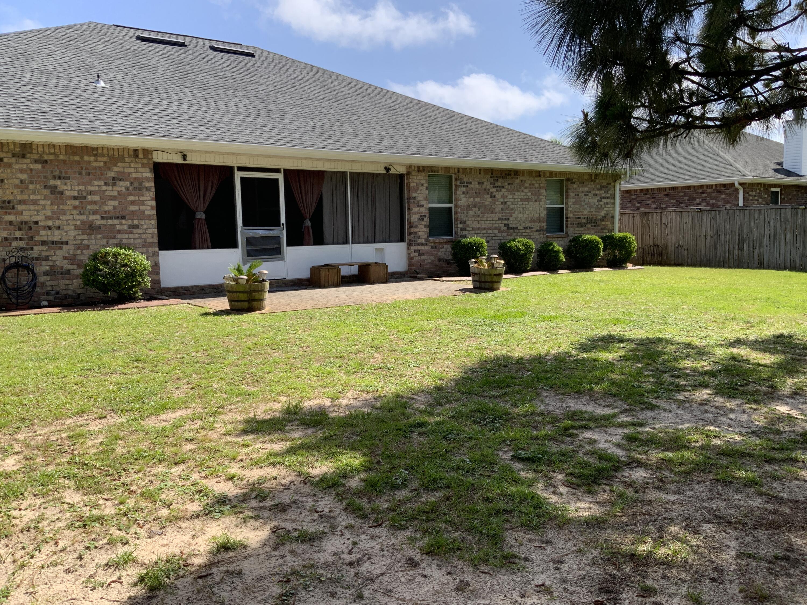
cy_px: 302
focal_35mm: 29
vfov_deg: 48.2
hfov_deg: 61.7
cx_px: 404
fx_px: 676
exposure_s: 1/997
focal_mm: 3
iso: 16
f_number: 1.8
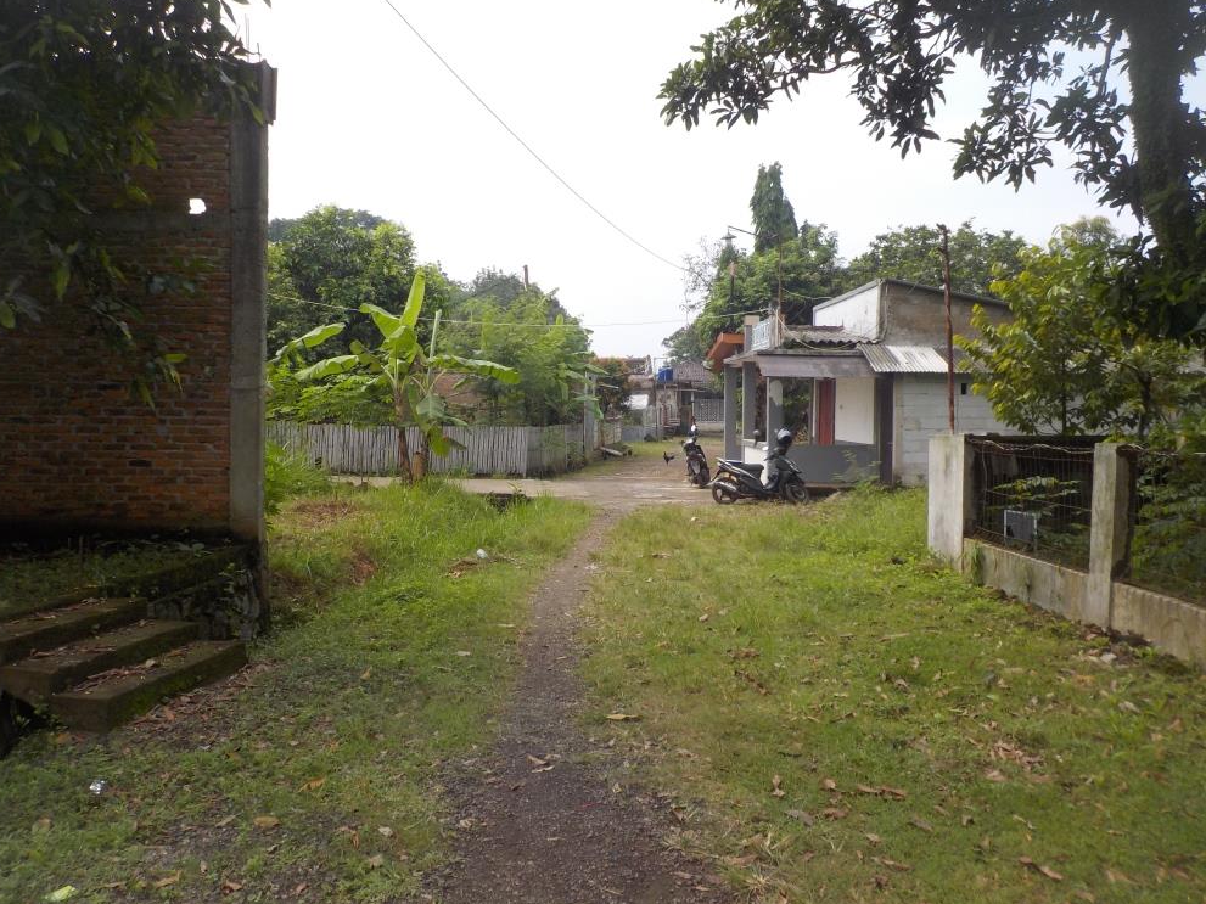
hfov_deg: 58.4
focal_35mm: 31
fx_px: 1080
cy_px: 442
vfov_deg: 45.4
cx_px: 604
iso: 125
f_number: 3.3
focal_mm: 4.1
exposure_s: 1/640
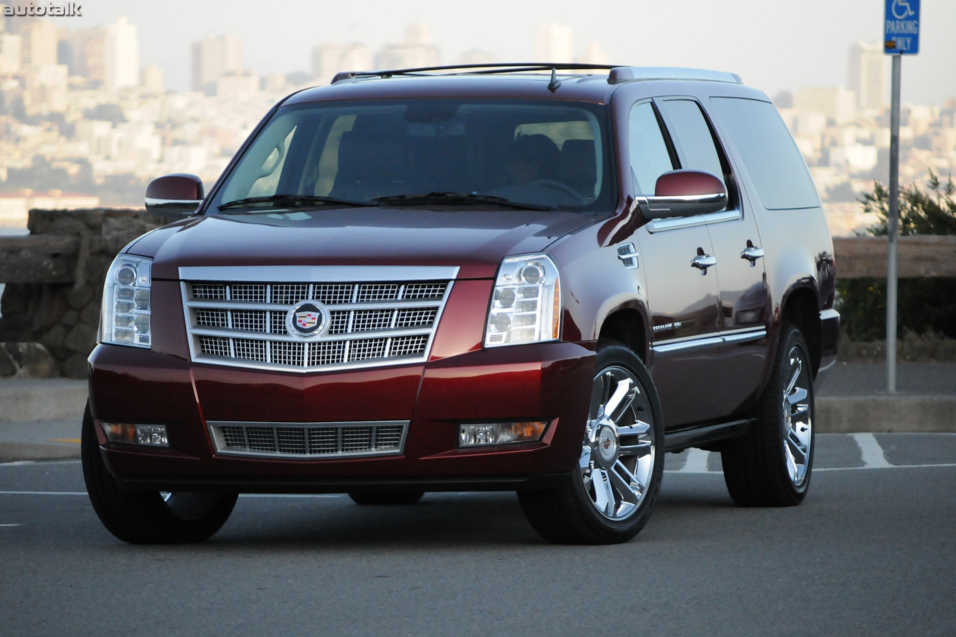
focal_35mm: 249
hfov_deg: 8.3
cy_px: 319
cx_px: 476
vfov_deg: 5.5
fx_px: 6599
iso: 2000
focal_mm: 165
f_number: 5.3
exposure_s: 1/2500
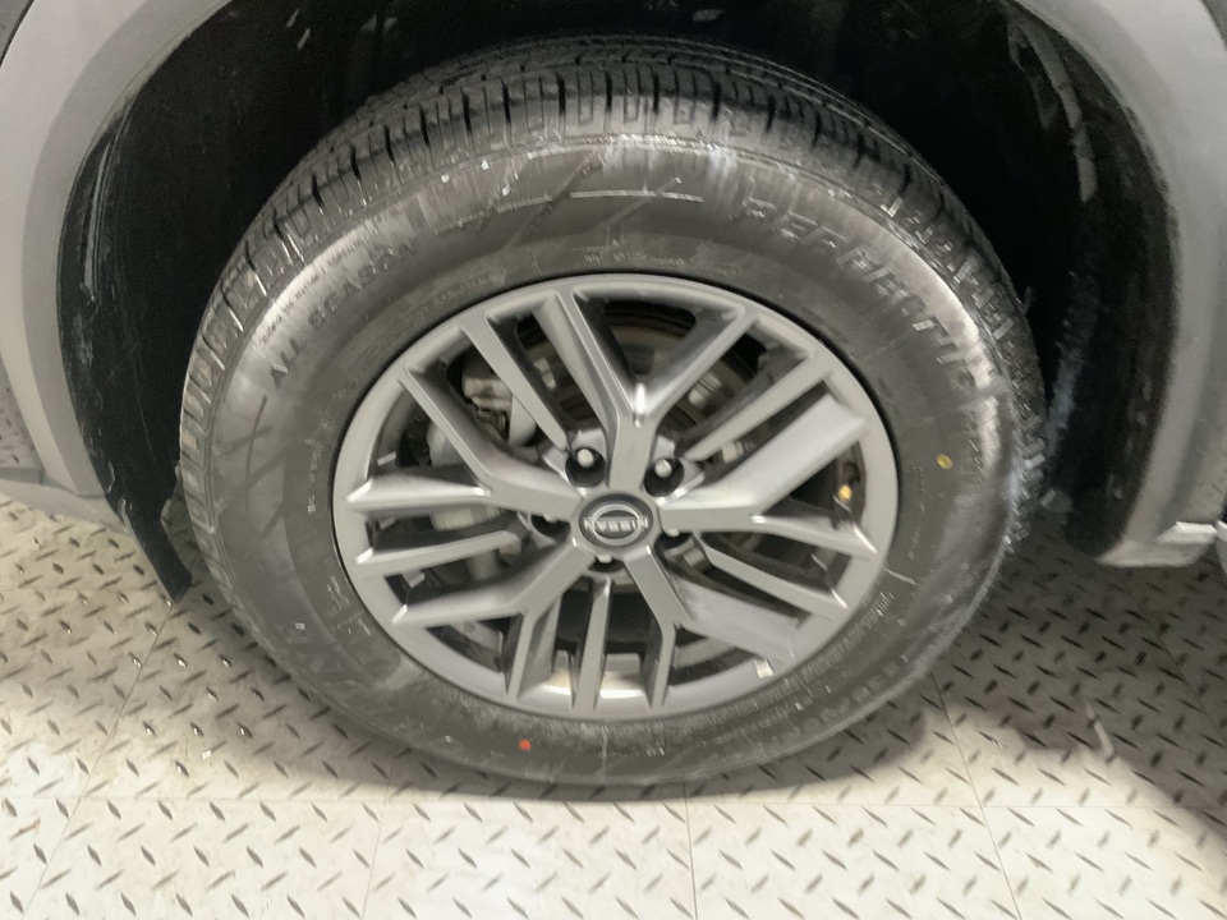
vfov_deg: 48.2
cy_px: 460
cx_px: 614
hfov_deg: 61.7
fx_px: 1028
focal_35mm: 29
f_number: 1.8
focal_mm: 3
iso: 200
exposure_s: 1/40
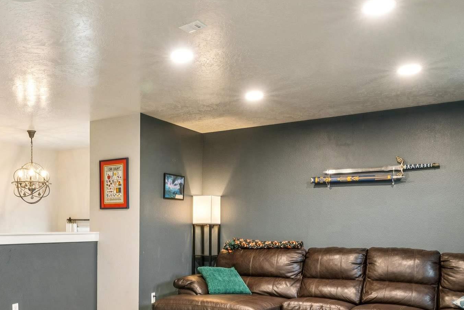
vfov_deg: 36.2
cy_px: 222
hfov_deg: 51.0
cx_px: 121
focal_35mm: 36
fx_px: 465
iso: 400
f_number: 13
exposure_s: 1/2.5
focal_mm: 15.9
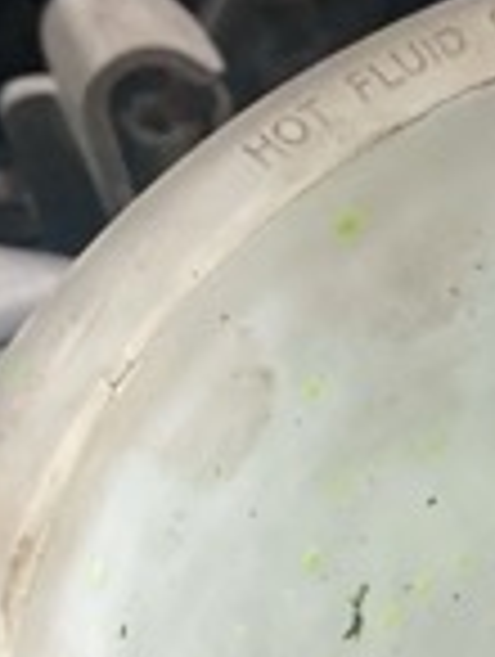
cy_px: 626
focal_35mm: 182
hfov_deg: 7.6
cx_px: 1166
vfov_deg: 10.8
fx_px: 3460
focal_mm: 4.25
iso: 125
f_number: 1.8
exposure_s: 1/105
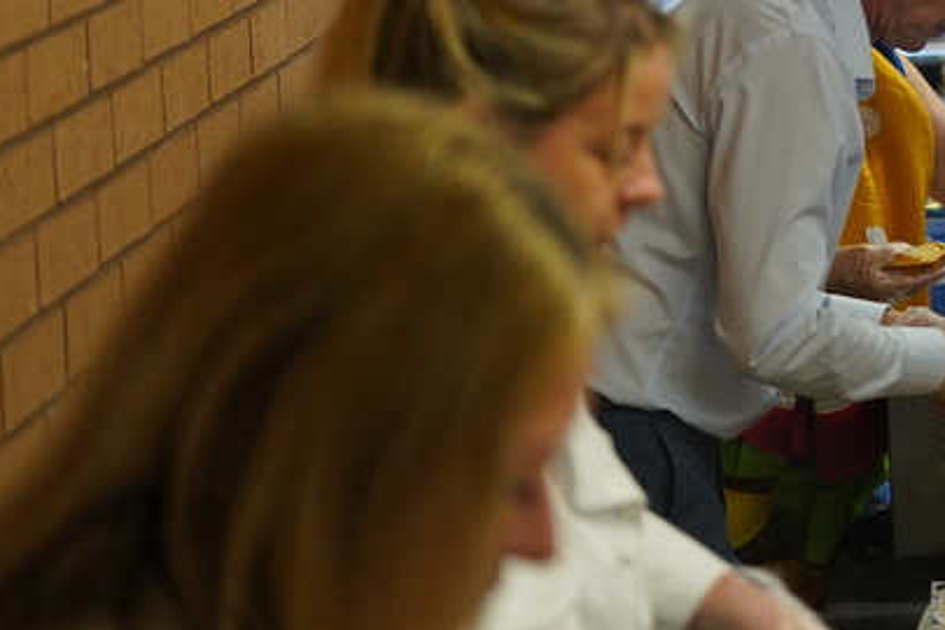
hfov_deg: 11.4
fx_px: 4646
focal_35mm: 177
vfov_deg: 7.7
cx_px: 1171
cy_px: -136
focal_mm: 70
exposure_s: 1/160
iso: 2000
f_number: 2.8
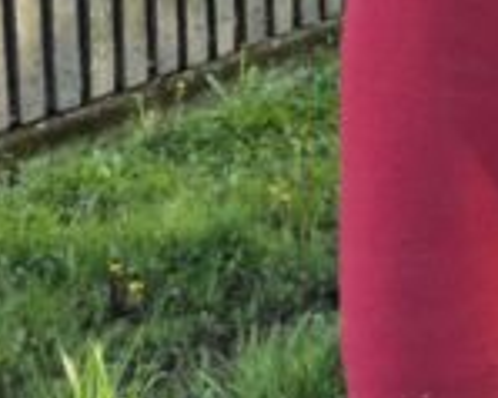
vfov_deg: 12.1
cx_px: 1257
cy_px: -331
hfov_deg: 12.4
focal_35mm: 116
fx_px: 1709
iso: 25
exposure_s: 1/988
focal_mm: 5.4
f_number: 1.8
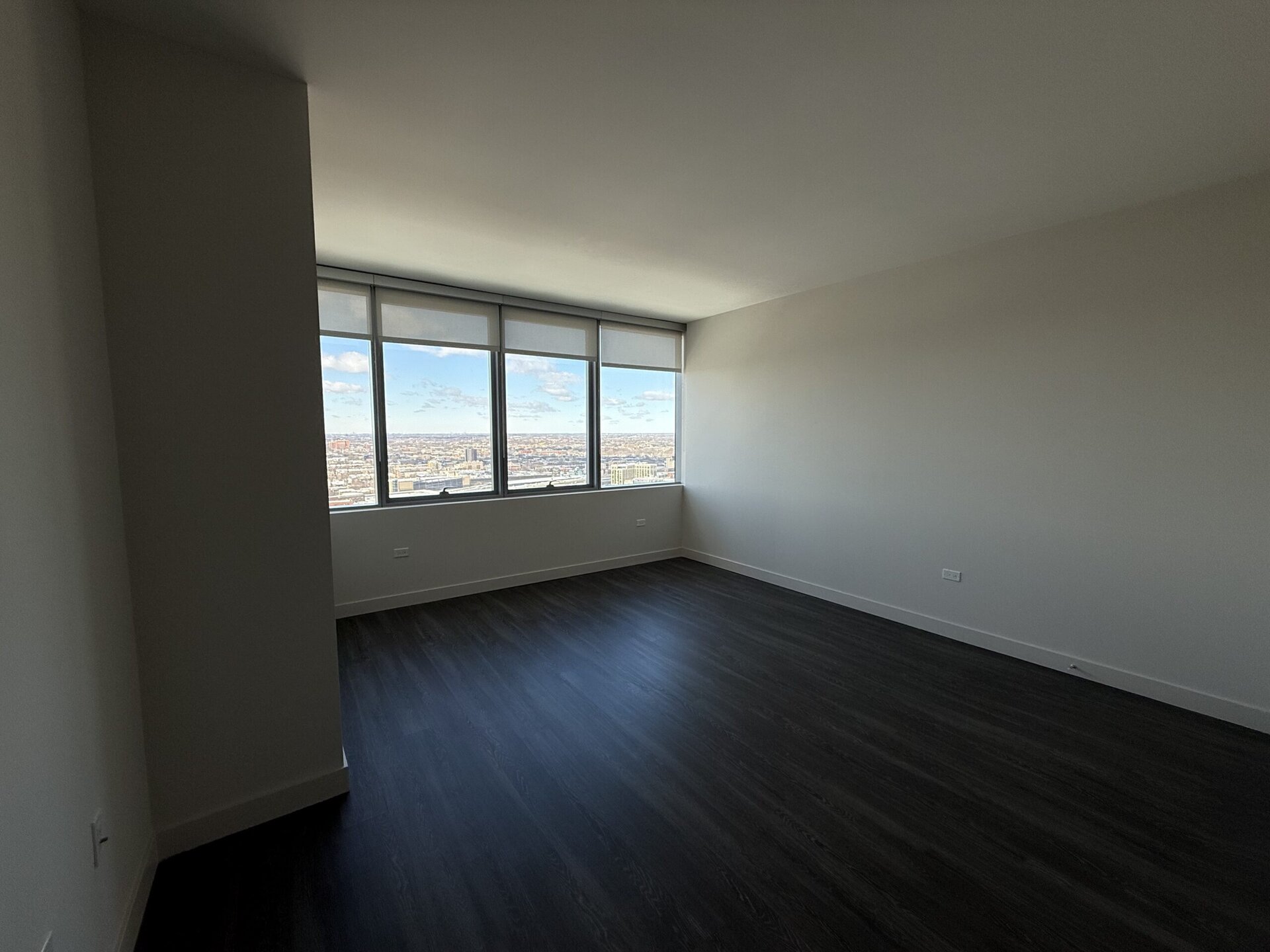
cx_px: 635
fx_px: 514
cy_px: 476
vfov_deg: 85.7
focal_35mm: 14
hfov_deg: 102.1
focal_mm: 2.22
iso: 64
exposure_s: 1/472
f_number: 2.2
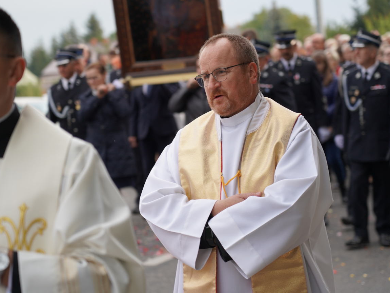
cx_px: 199
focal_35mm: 114
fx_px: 1285
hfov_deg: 17.3
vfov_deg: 13.0
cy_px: 147
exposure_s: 1/160
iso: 500
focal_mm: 105
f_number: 4
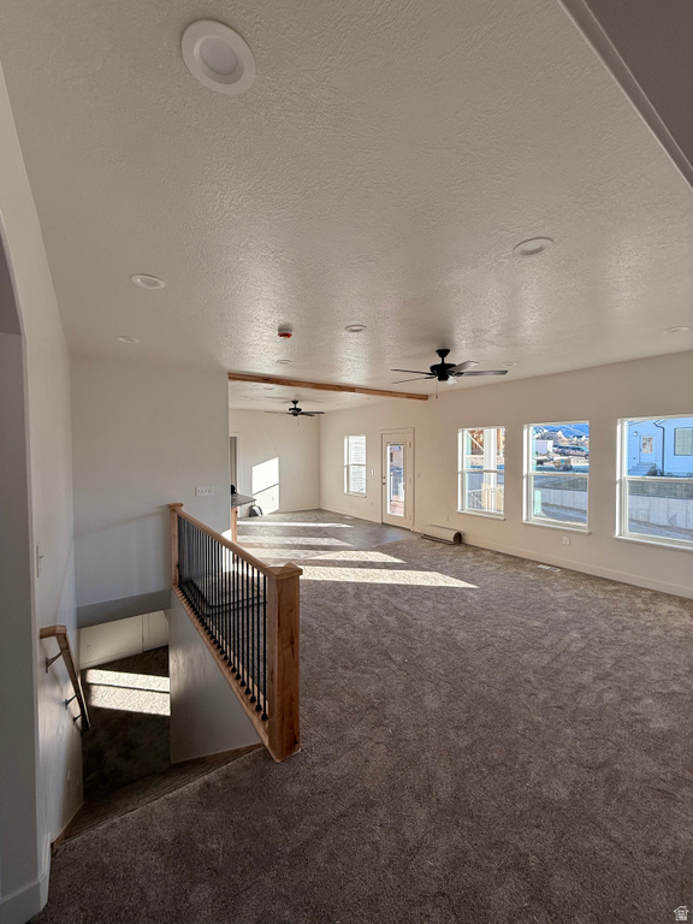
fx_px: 374
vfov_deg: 102.1
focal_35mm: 14
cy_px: 462
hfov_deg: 85.7
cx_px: 346
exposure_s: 1/233
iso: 64
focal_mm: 2.22
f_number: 2.2
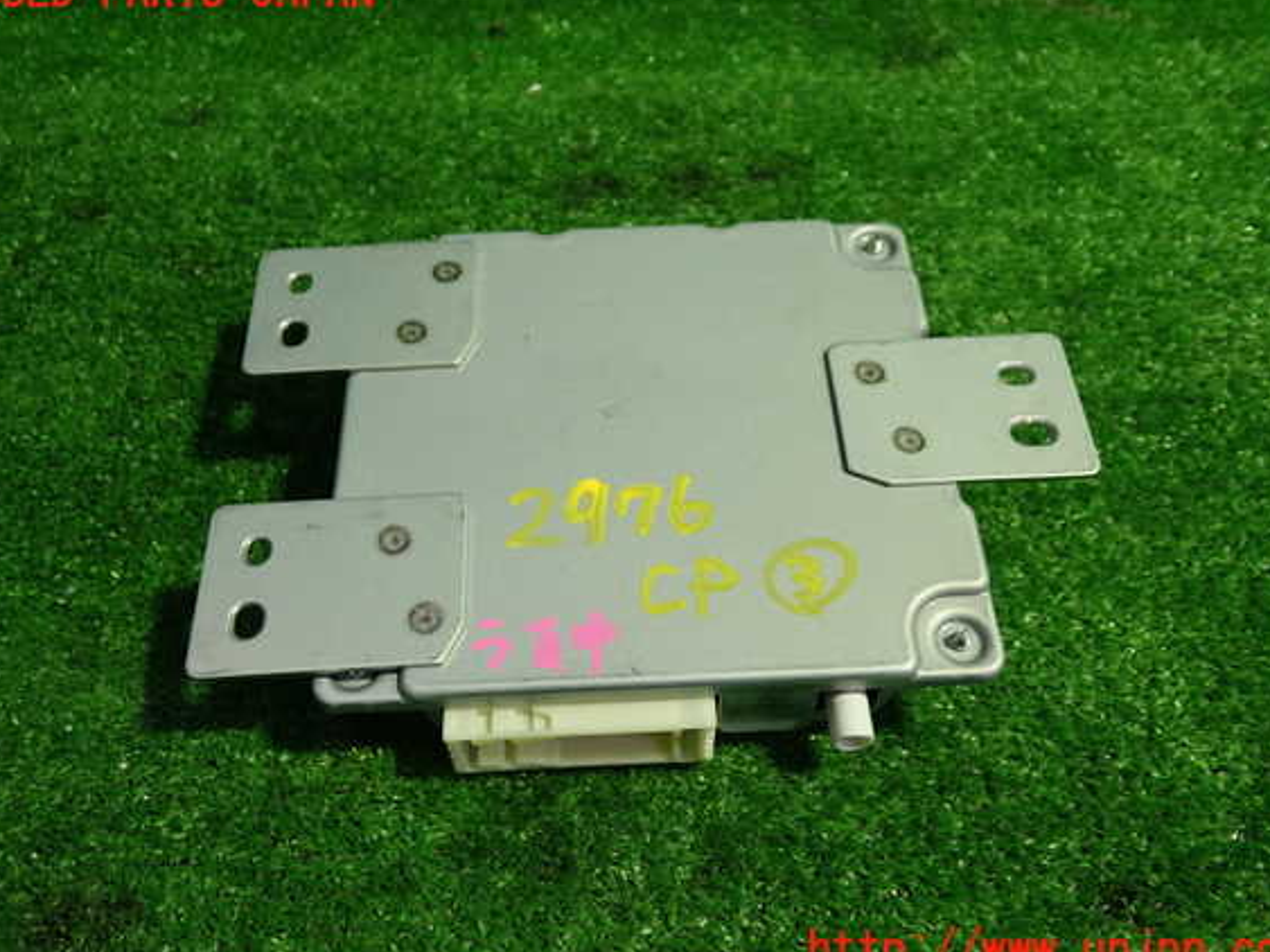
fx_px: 1174
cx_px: 641
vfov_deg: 44.1
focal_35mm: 32
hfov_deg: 56.8
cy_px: 471
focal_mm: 5.4
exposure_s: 1/50
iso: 200
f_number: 2.3
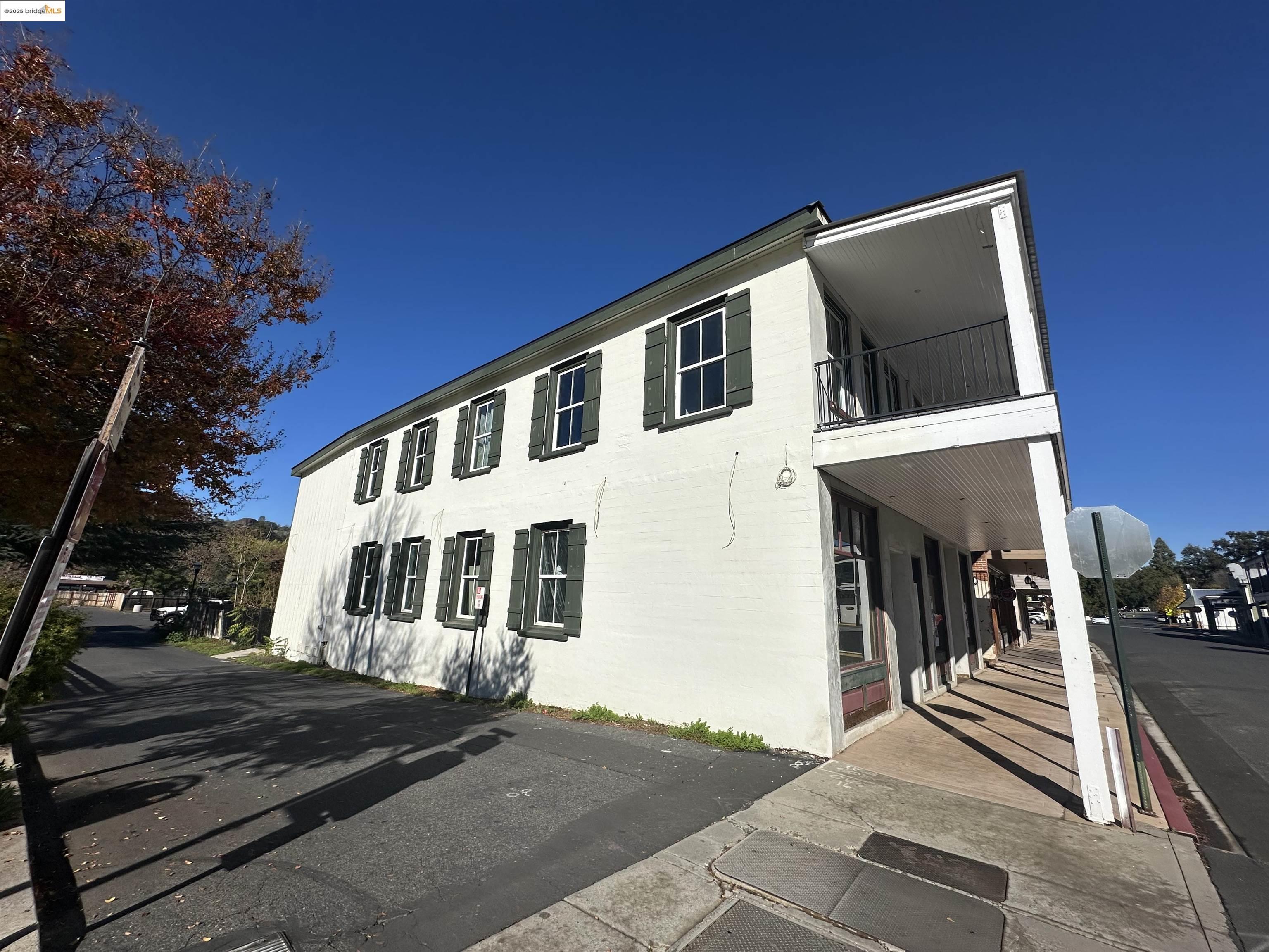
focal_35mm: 14
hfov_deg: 102.1
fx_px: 513
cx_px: 634
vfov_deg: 85.7
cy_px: 476
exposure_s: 1/7813
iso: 50
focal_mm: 2.22
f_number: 2.2
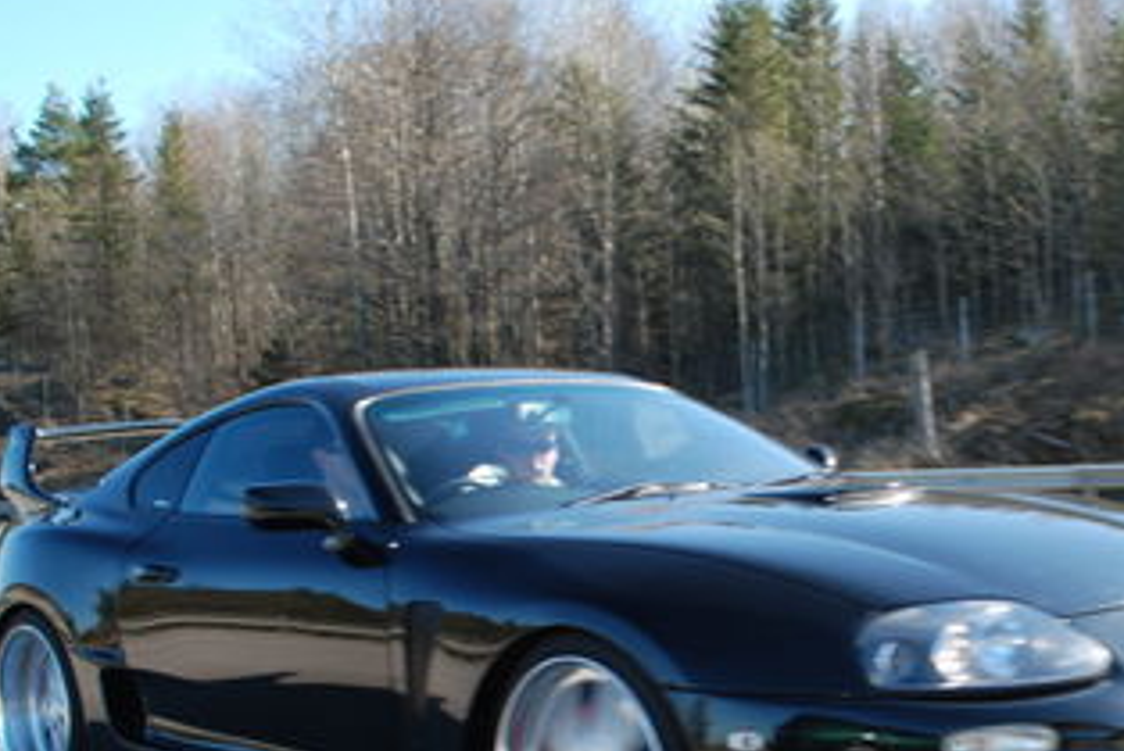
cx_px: 841
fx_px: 1719
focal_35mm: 55
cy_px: 547
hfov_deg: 35.4
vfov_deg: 24.4
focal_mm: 18
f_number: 6.3
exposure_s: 1/160
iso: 100
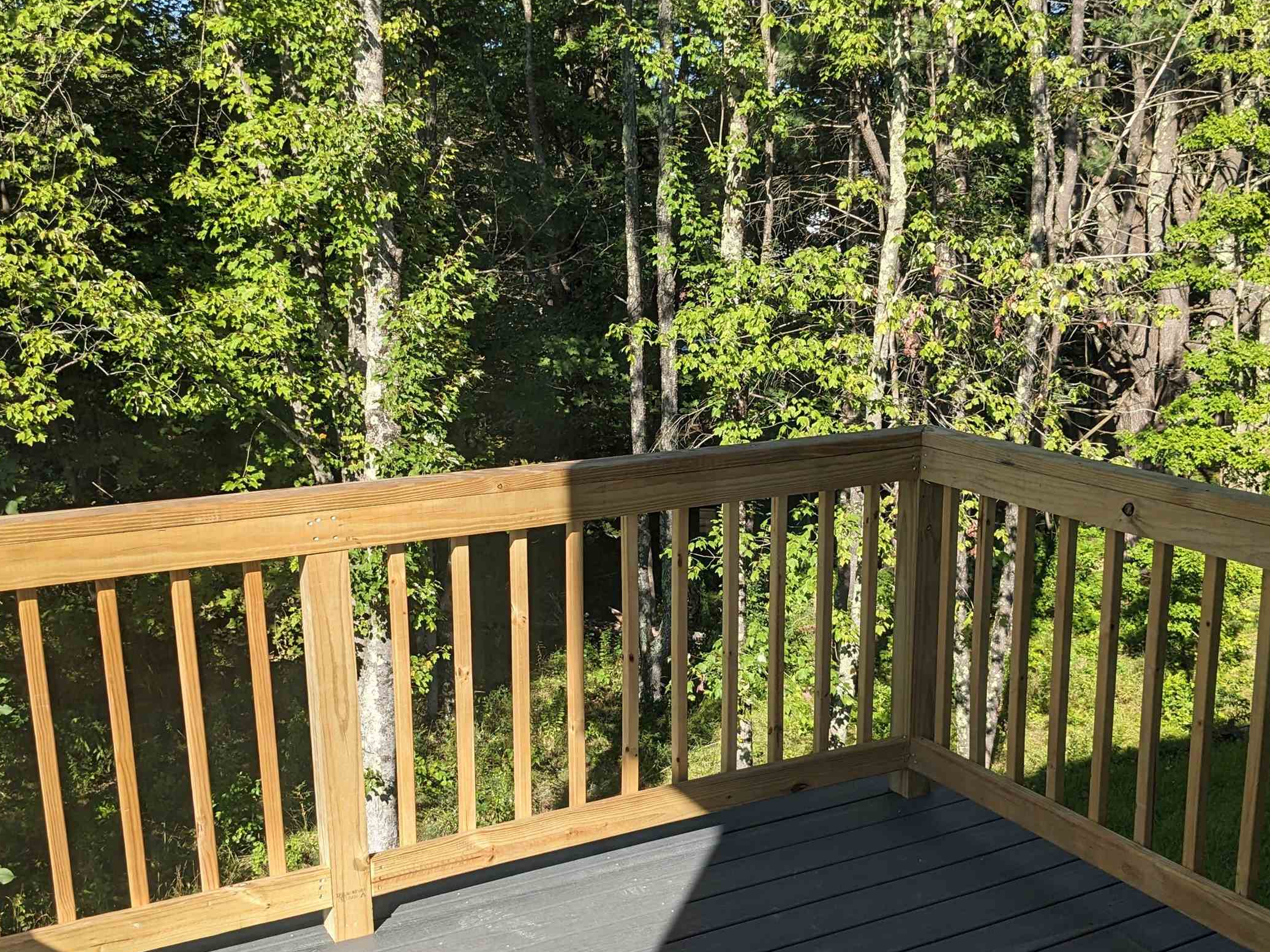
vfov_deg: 35.8
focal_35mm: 40
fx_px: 1467
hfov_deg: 46.8
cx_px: 662
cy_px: 586
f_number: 1.73
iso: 45
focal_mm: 4.38
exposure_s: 1/1067
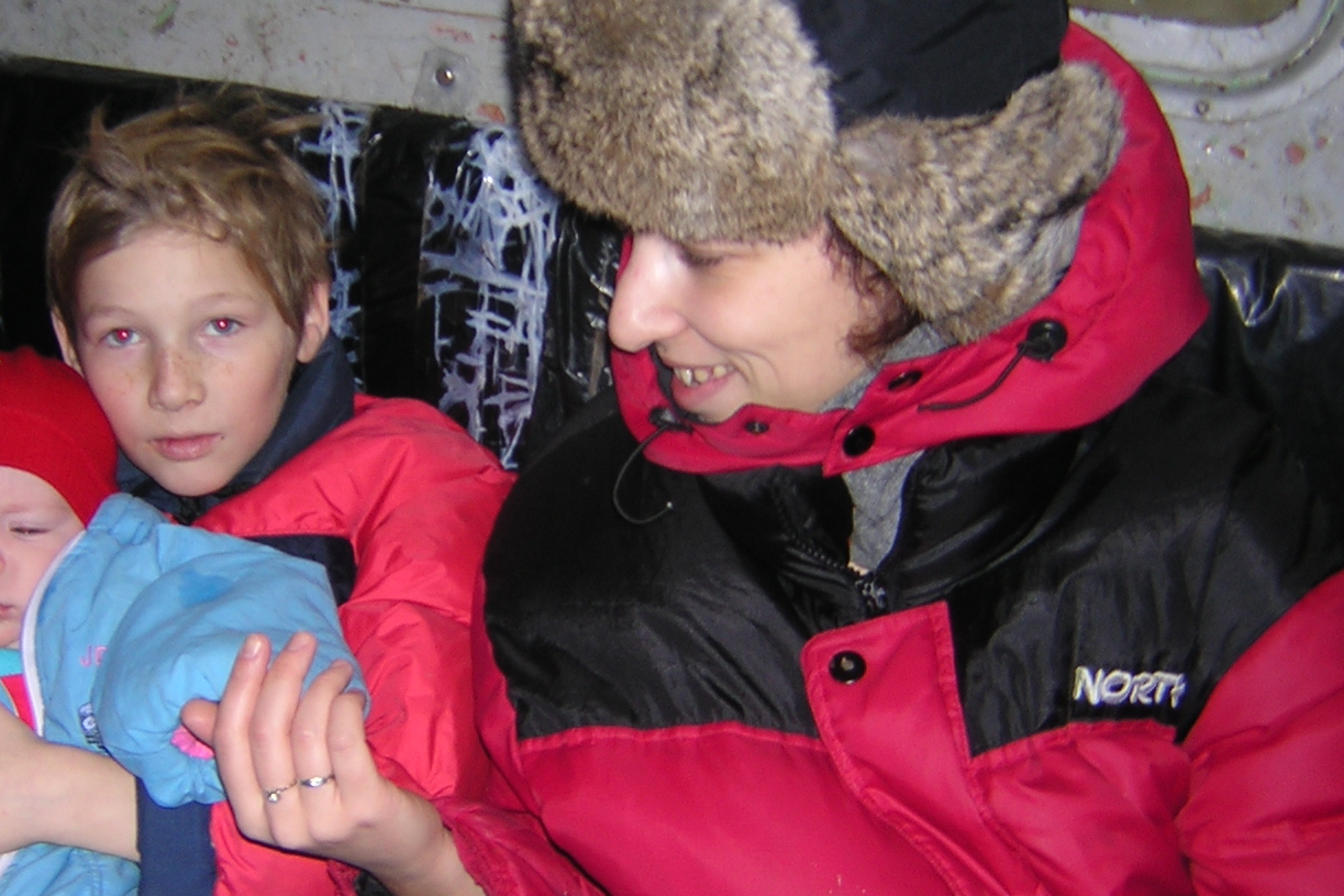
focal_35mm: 49
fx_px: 1829
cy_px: 482
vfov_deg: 27.5
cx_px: 557
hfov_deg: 40.2
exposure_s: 1/60.1
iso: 100
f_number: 2.6
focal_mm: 4.7
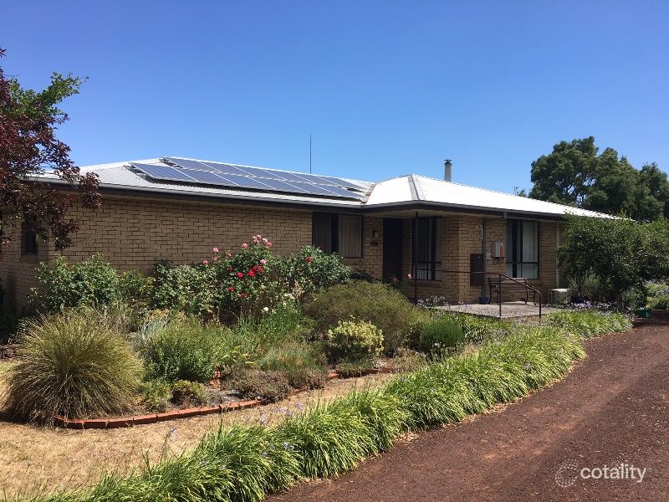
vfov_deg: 48.2
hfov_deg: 61.7
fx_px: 560
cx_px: 334
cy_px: 251
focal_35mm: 29
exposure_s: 1/1148
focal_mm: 4.15
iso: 25
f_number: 2.2
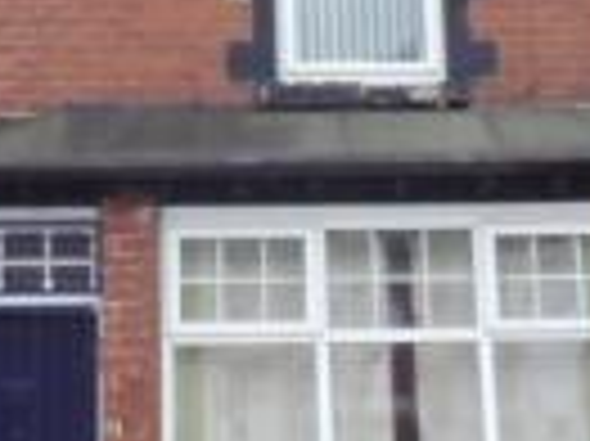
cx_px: 232
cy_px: 25
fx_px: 1669
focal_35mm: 98
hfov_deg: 20.0
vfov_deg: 14.9
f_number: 3
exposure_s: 1/640
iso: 100
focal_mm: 4
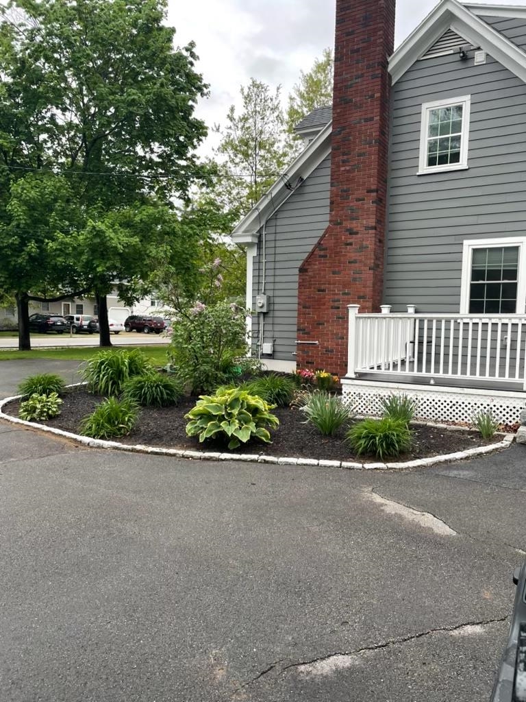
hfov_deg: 53.1
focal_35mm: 26
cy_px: 351
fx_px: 527
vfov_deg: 67.3
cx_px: 263
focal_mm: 4.2
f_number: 1.6
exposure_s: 1/121
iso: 80
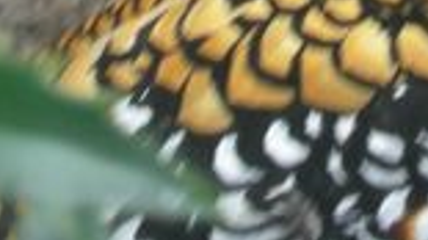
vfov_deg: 3.2
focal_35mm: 382
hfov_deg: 5.6
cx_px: 503
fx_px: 4333
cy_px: -182
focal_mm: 17.7
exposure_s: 1/60
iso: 200
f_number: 4.1
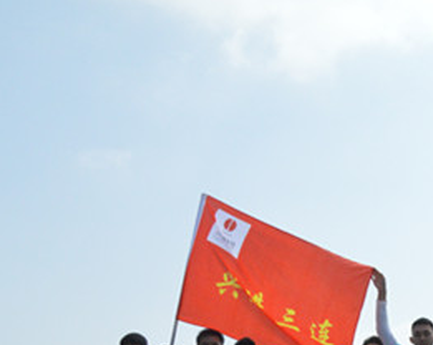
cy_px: 319
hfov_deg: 22.9
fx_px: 998
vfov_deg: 19.2
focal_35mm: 78
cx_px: 492
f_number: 18
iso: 1600
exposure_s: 1/1250
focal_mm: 18
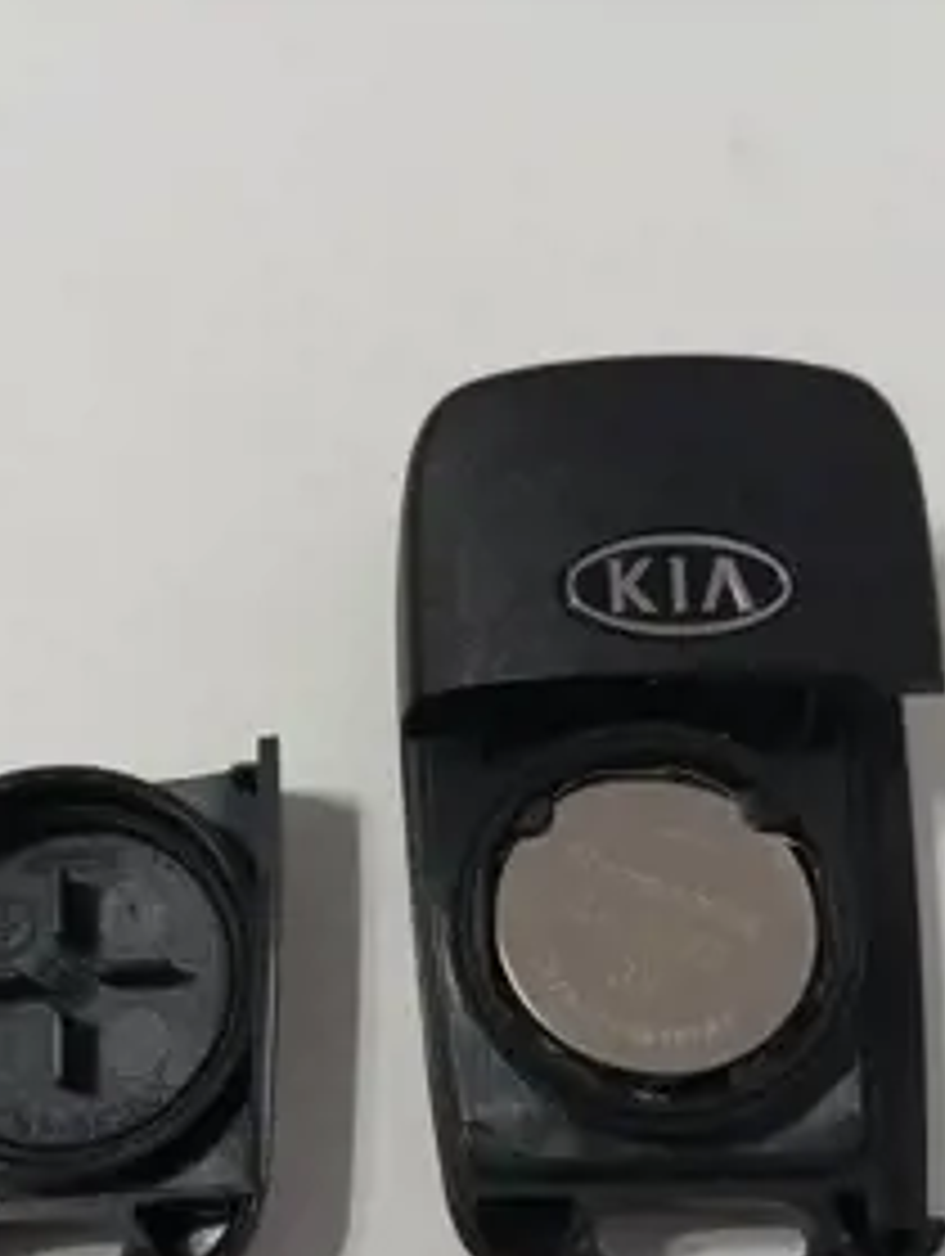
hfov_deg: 36.0
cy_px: 846
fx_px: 1453
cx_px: 414
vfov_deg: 46.0
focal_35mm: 40
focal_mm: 4.22
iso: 990
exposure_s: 1/33.3
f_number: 1.8
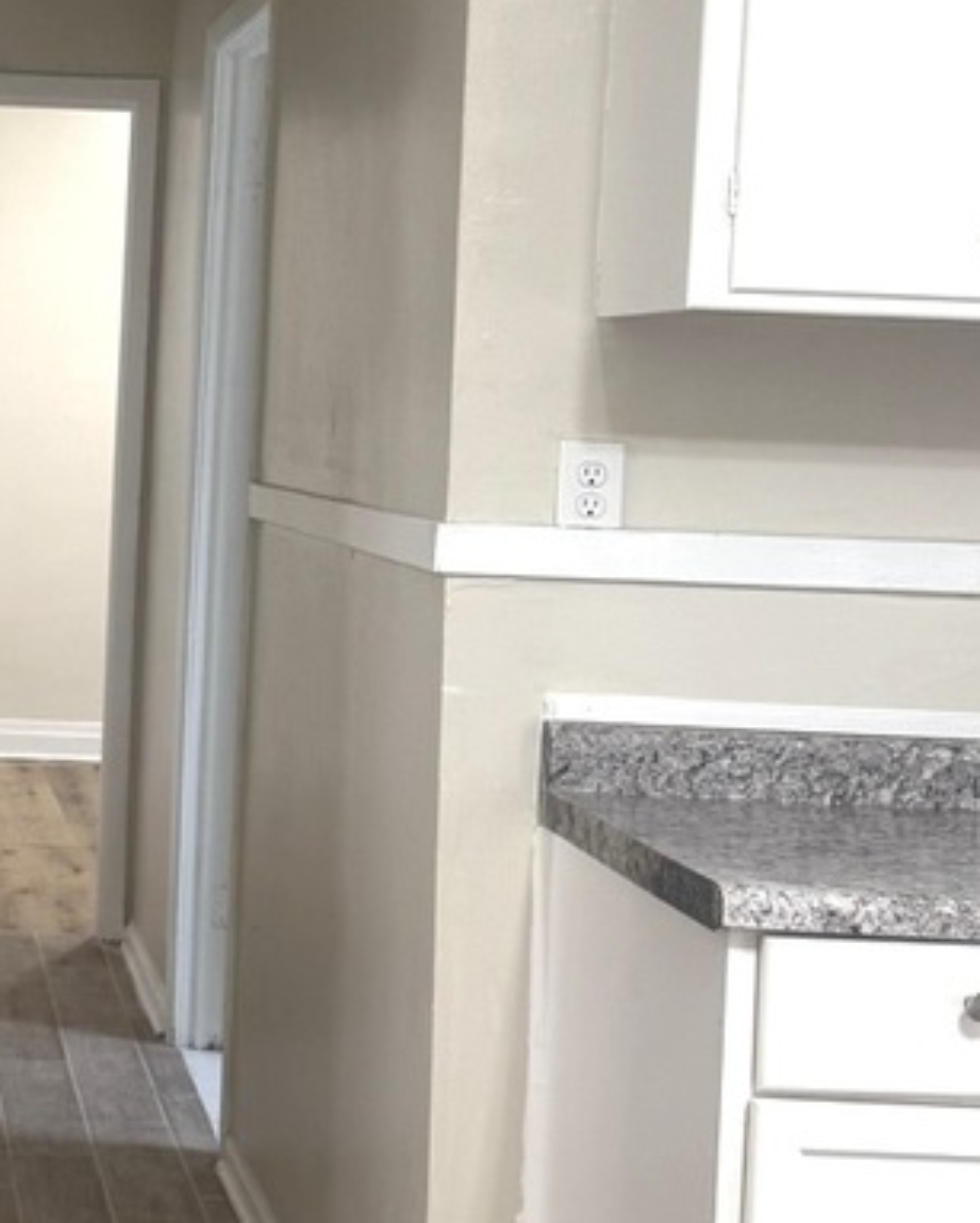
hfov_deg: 21.8
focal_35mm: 66
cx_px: -140
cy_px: 428
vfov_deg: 28.5
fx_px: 2390
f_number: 1.78
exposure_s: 1/60
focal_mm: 6.76
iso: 125
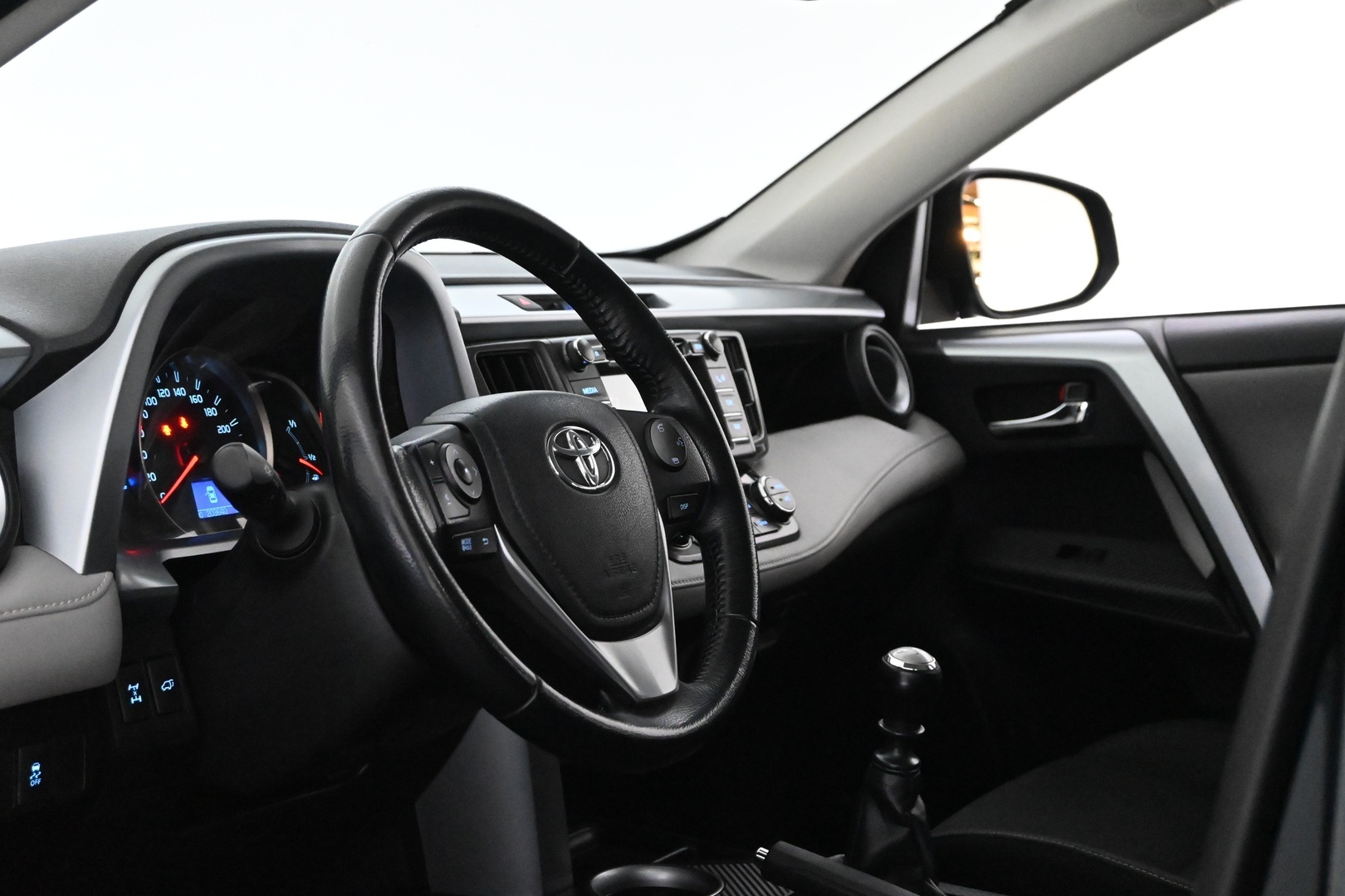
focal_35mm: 57
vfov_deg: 23.8
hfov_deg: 35.1
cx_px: 672
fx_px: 2129
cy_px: 448
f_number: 5.6
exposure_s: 1/60
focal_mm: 38
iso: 10000
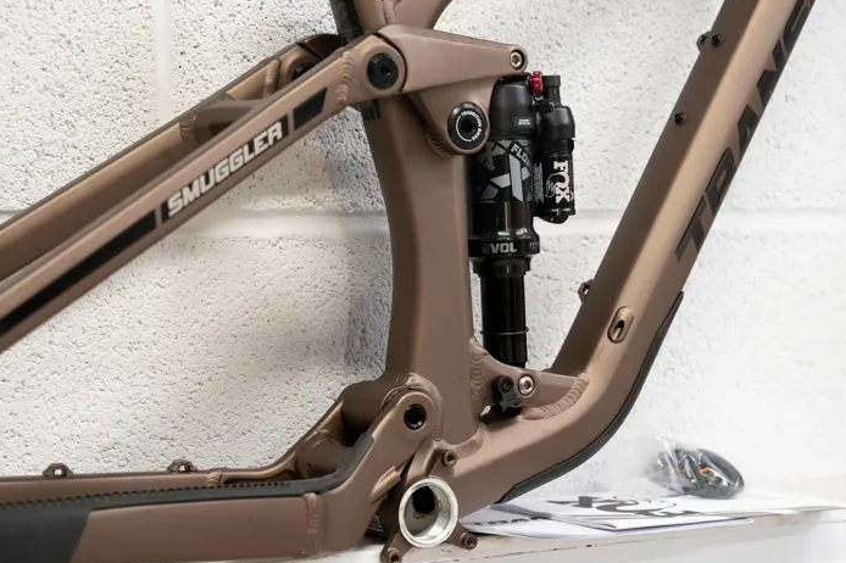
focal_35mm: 83
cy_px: 270
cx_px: 452
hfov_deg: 24.5
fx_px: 1949
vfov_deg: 16.4
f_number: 5
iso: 1250
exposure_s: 1/50
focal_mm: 72
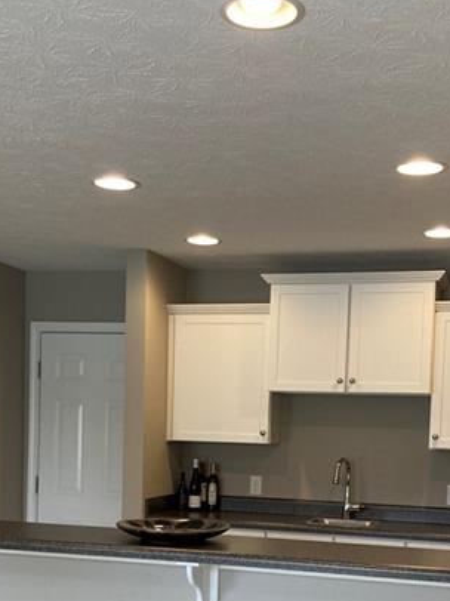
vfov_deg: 35.0
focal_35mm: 53
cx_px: 222
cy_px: 481
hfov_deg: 27.5
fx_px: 920
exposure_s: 1/120
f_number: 1.8
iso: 80
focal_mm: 3.99
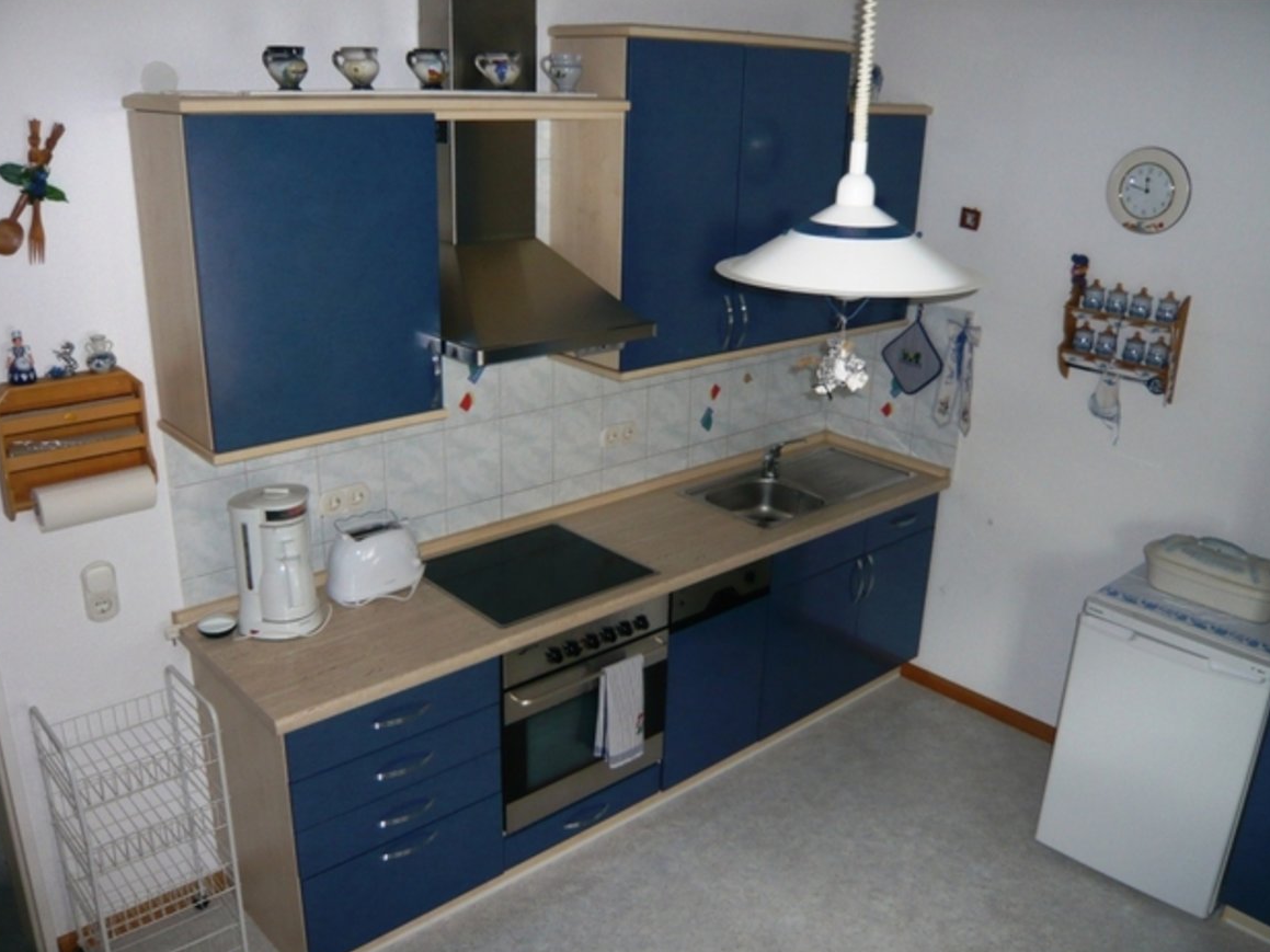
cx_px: 642
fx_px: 1064
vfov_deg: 48.2
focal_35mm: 29
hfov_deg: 61.7
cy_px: 472
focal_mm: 4.6
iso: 100
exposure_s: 1/30
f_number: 2.8
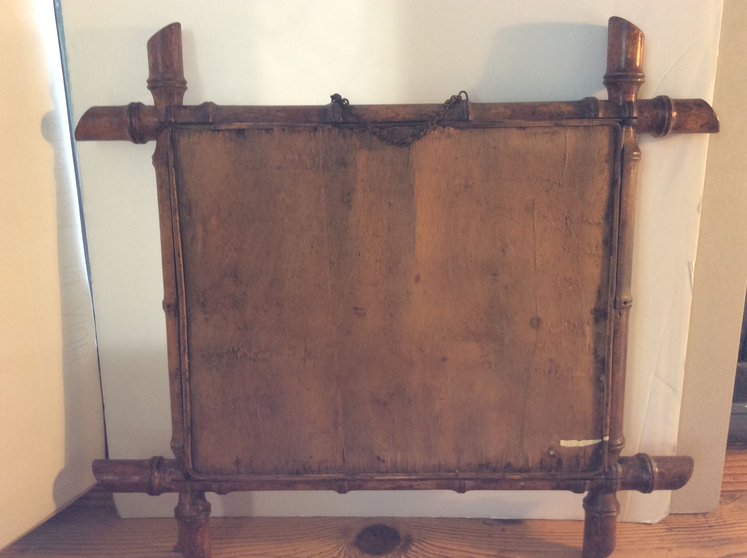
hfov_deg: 56.9
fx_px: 690
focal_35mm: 32
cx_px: 374
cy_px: 279
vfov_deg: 44.1
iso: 64
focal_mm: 3.3
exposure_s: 1/25
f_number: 2.4
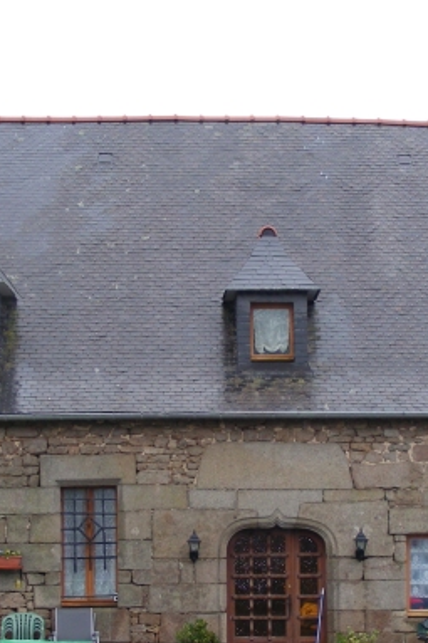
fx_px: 1356
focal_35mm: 76
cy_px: 395
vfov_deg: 26.6
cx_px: 238
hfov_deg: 17.9
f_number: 3.5
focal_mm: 6.8
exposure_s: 1/30
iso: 105
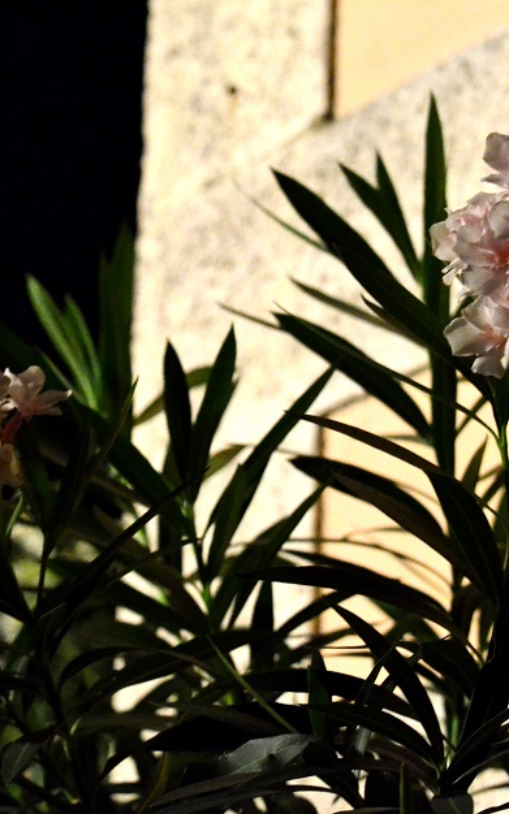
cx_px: 156
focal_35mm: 162
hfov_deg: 8.1
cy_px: 406
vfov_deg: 12.9
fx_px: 3597
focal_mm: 70
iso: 5600
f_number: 5
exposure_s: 1/30
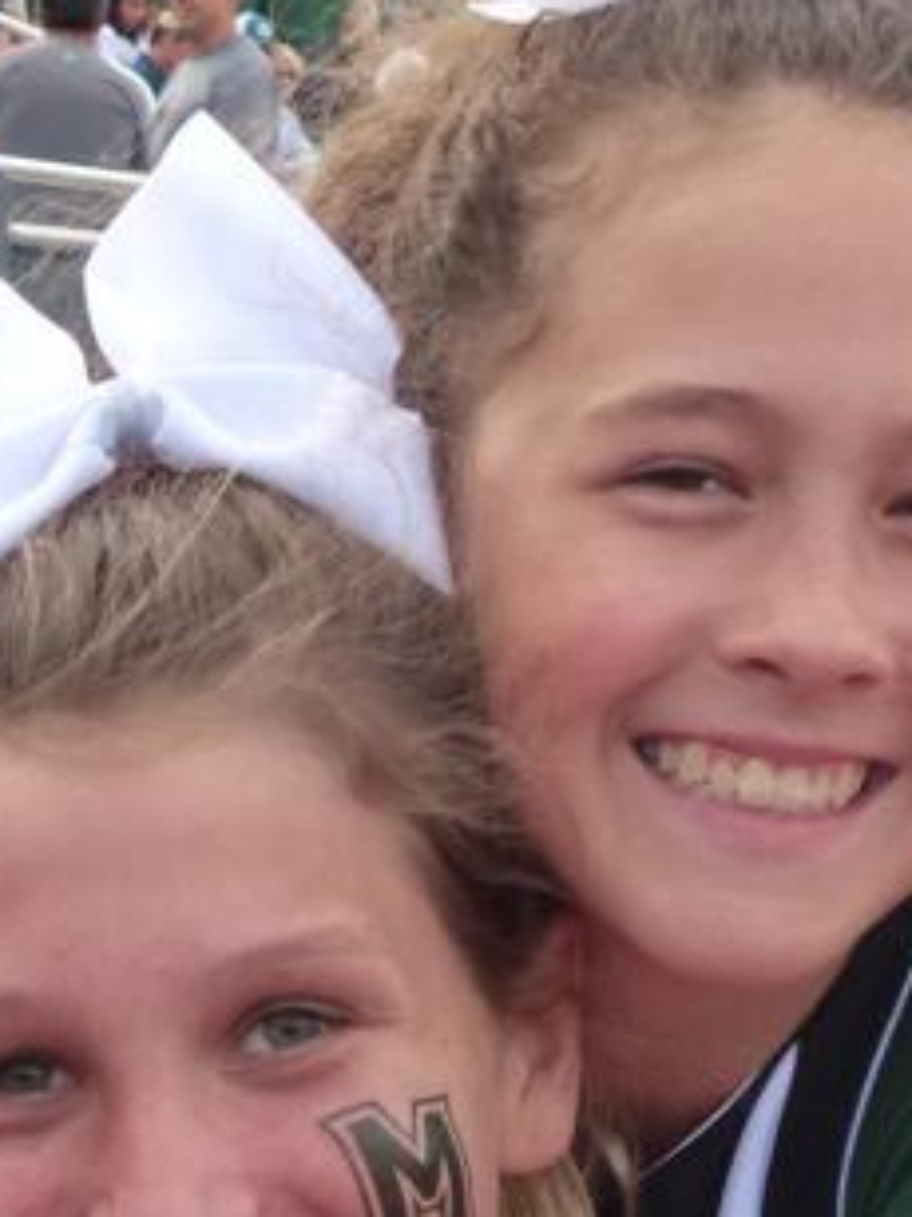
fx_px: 8437
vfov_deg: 8.2
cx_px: 448
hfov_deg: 6.2
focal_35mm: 240
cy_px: 1134
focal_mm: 13
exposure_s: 1/250
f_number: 4
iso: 250
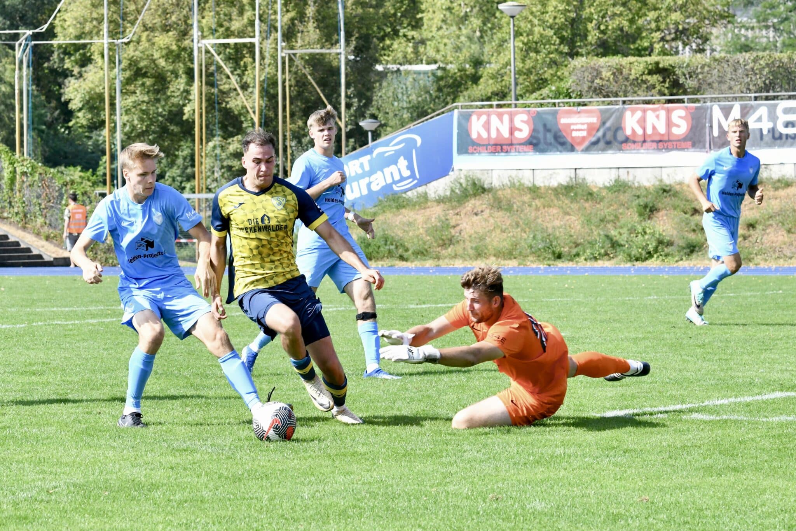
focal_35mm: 125
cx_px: 398
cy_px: 266
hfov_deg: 16.4
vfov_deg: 11.0
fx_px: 2763
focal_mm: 125
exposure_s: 1/1600
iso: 2000
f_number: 9
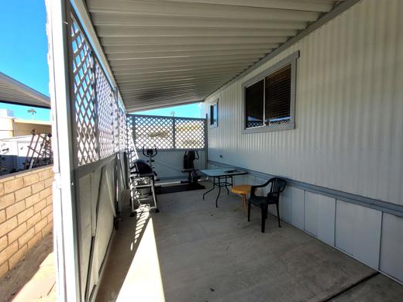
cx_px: 229
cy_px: 154
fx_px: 186
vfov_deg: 78.1
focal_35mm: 16
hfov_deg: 93.9
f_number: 2.2
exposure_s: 1/736
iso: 40
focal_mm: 1.74
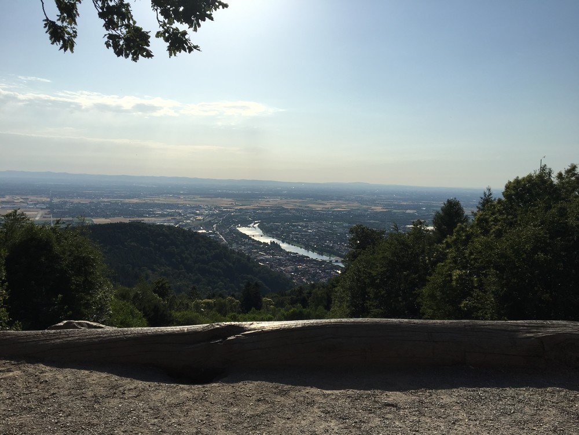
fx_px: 485
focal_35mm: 29
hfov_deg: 61.7
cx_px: 290
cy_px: 218
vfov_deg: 48.2
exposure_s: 1/4808
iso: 25
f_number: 2.2
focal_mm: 4.15
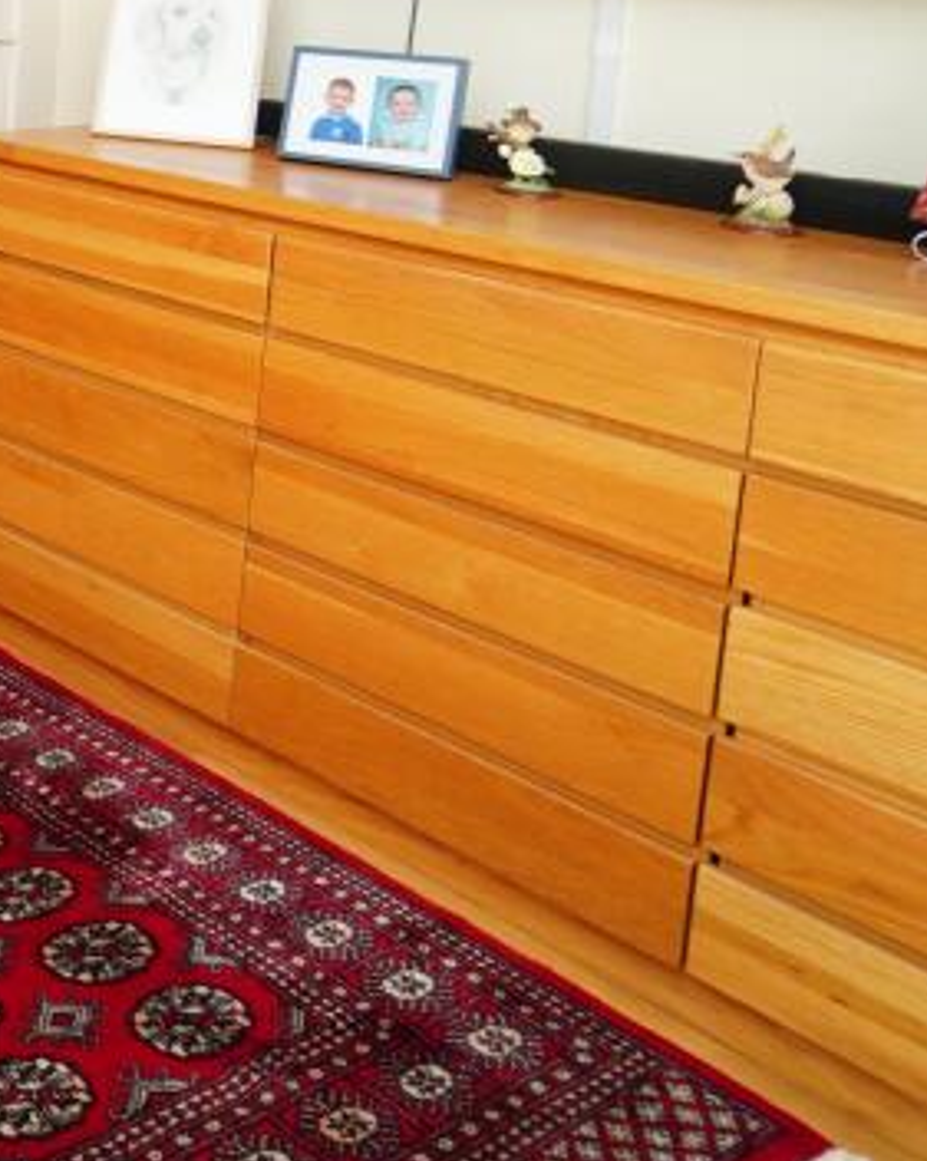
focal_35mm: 41
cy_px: 43
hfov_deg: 24.2
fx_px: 1408
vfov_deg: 40.2
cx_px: -604
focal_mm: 10
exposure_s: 1/160
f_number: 4
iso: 640
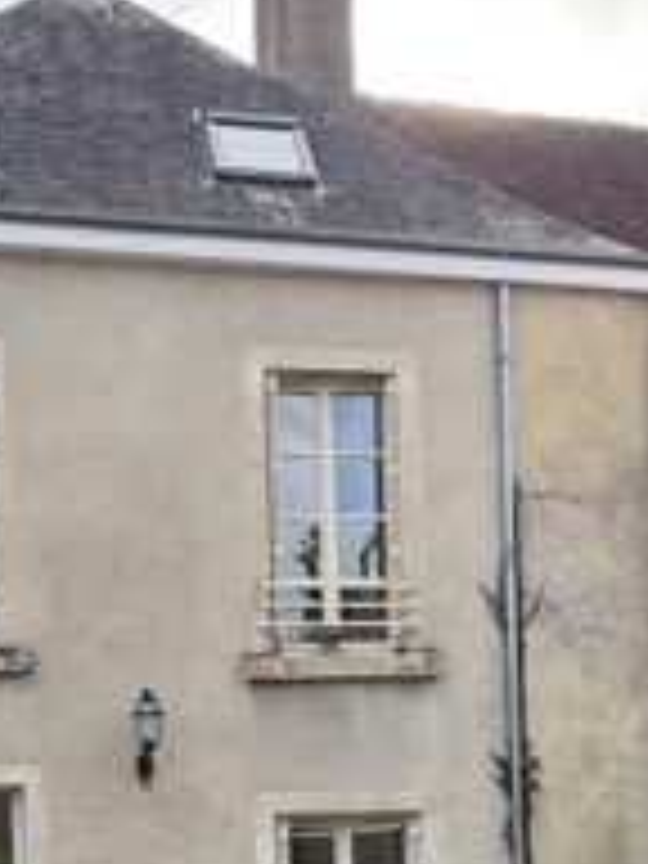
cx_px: 274
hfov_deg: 24.4
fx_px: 1498
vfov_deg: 29.6
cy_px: 900
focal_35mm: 60
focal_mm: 6.76
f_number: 1.78
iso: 100
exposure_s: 1/1211
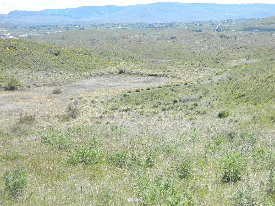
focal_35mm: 70
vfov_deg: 21.0
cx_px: 138
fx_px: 556
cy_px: 103
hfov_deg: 27.8
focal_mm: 12.6
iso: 80
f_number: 4
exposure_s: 1/400
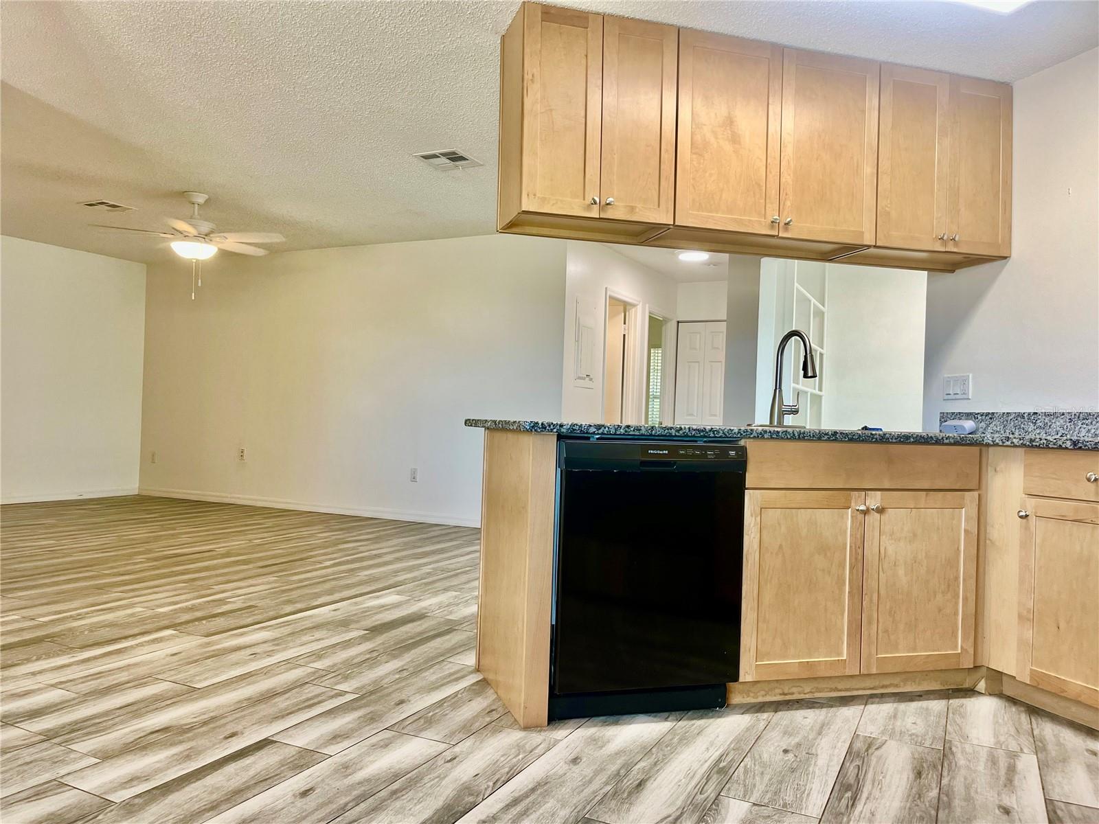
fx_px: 825
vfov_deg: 53.1
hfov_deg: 67.3
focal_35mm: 26
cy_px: 412
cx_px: 550
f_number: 1.6
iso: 125
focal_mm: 5.1
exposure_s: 1/120
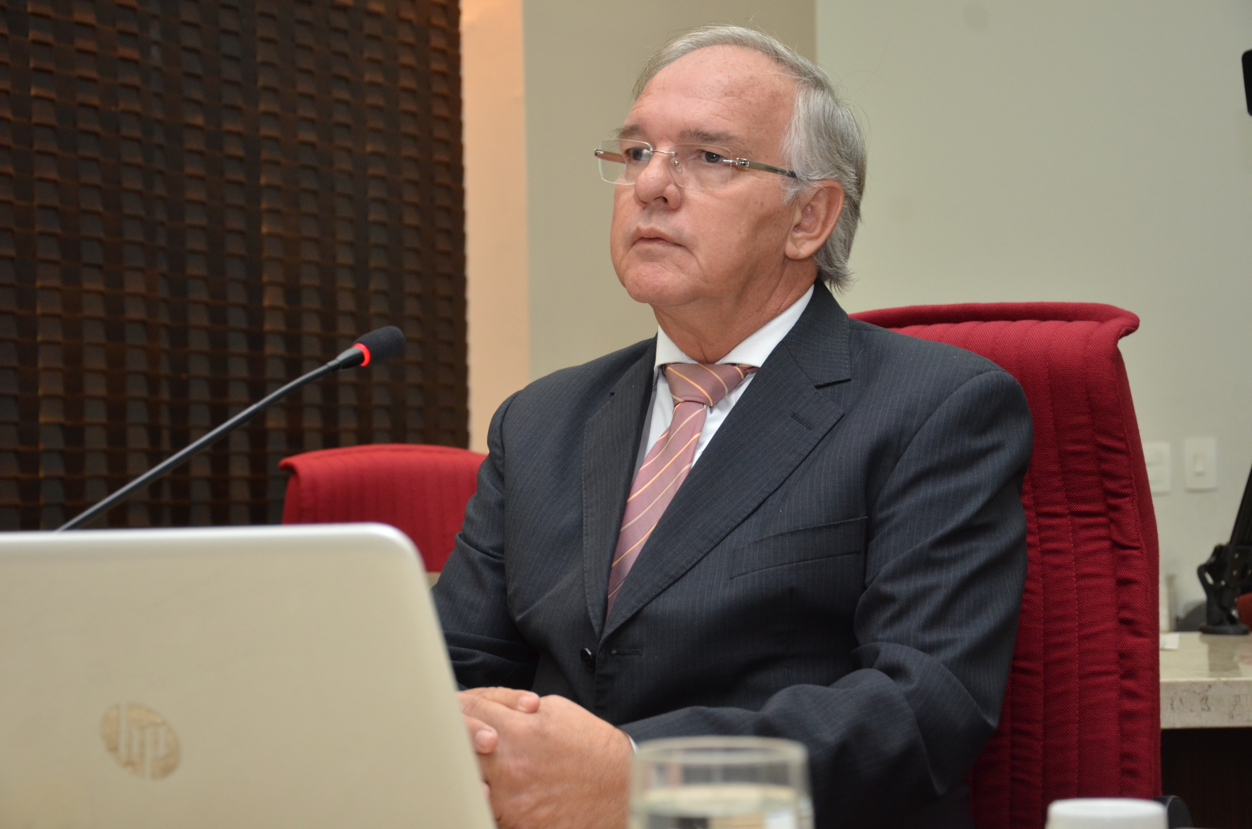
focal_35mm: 72
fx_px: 2499
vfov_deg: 18.8
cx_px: 626
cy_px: 414
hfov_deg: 28.1
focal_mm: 48
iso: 800
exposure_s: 1/60
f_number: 4.8
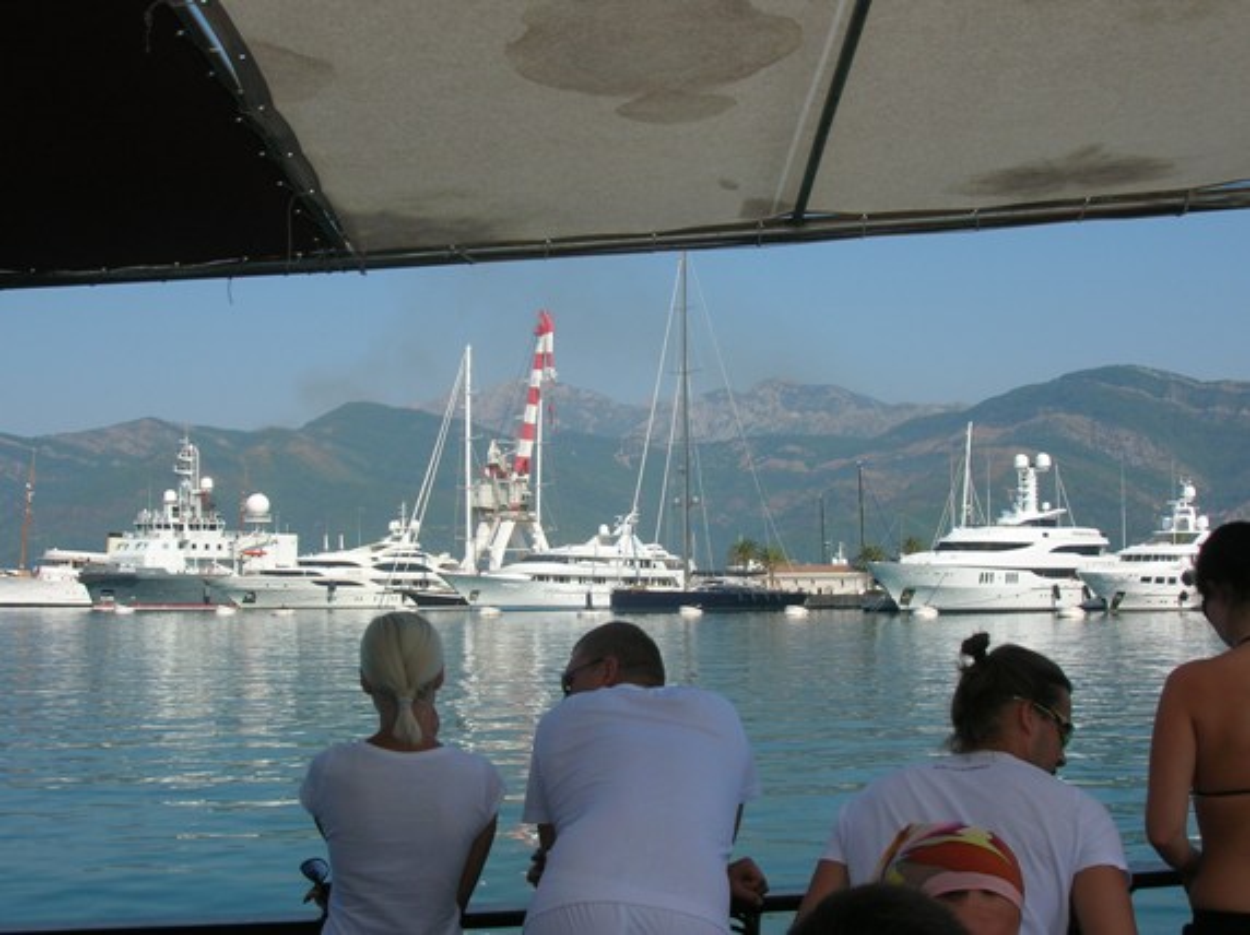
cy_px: 468
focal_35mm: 46
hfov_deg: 41.3
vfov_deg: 31.5
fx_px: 1660
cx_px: 625
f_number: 5.4
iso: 50
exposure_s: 1/388
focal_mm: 7.7
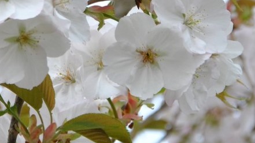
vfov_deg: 2.6
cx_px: 32
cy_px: -21
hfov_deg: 4.7
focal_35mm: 460
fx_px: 3110
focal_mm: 80
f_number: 9
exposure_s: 1/250
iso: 400
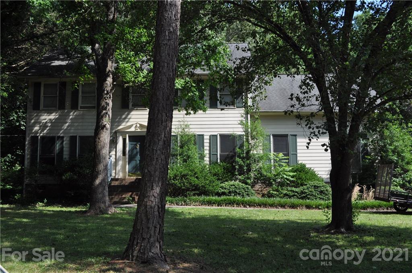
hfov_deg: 53.2
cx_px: 206
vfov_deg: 36.7
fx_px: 411
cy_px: 136
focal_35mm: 36
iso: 200
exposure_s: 1/250
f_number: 8
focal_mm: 24
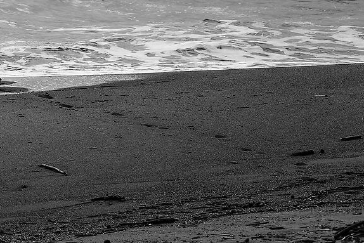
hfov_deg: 9.2
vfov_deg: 6.5
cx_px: -361
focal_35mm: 209
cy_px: -126
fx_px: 2114
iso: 250
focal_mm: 50
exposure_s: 1/1600
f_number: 5.6
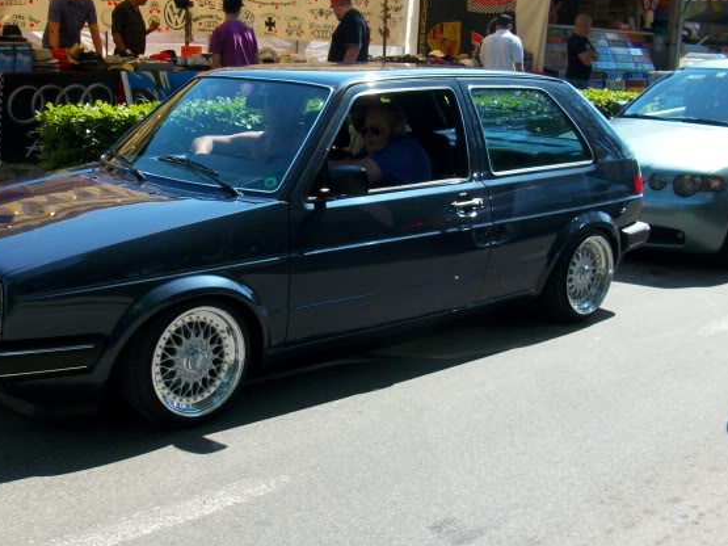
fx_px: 1030
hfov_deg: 38.7
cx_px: 275
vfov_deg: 29.7
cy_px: 290
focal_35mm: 49
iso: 80
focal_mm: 5.7
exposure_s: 1/185
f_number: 5.5
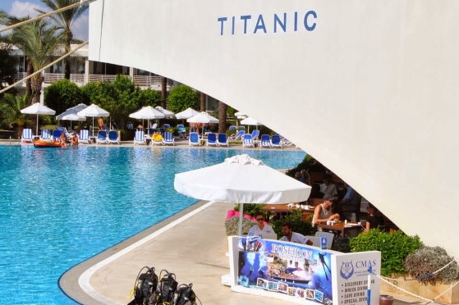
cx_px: 272
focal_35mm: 74
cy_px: 110
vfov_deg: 18.4
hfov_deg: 27.3
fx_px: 943
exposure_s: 1/320
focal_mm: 24
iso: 100
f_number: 9
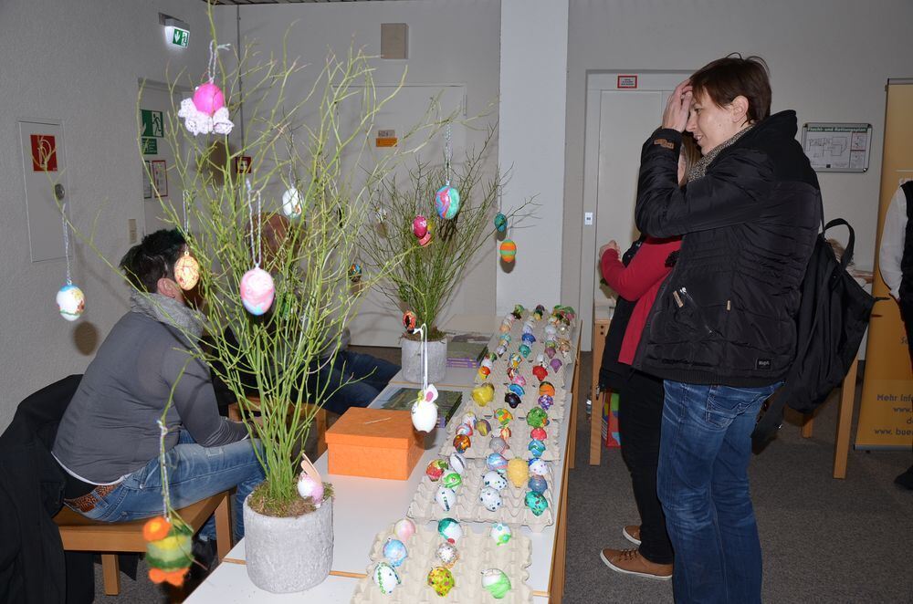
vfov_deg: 41.5
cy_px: 302
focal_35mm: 32
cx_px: 456
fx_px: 797
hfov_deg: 59.6
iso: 100
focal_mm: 21
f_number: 3.8
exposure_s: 1/60
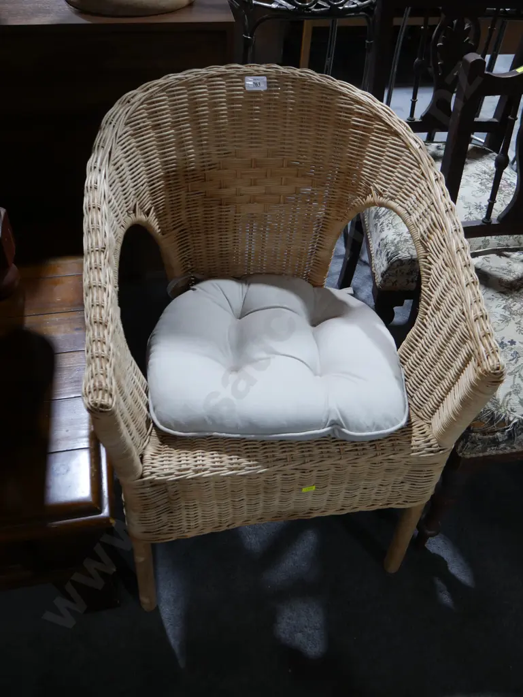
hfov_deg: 46.8
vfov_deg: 59.9
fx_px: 604
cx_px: 262
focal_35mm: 30
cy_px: 348
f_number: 4
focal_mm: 15
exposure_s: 1/60
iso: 500
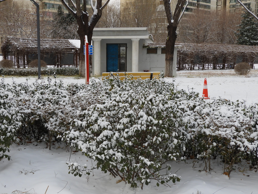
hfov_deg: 36.8
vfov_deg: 27.9
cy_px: 122
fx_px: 388
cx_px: 112
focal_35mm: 52
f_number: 3.8
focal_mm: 7.2
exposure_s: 1/100
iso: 100
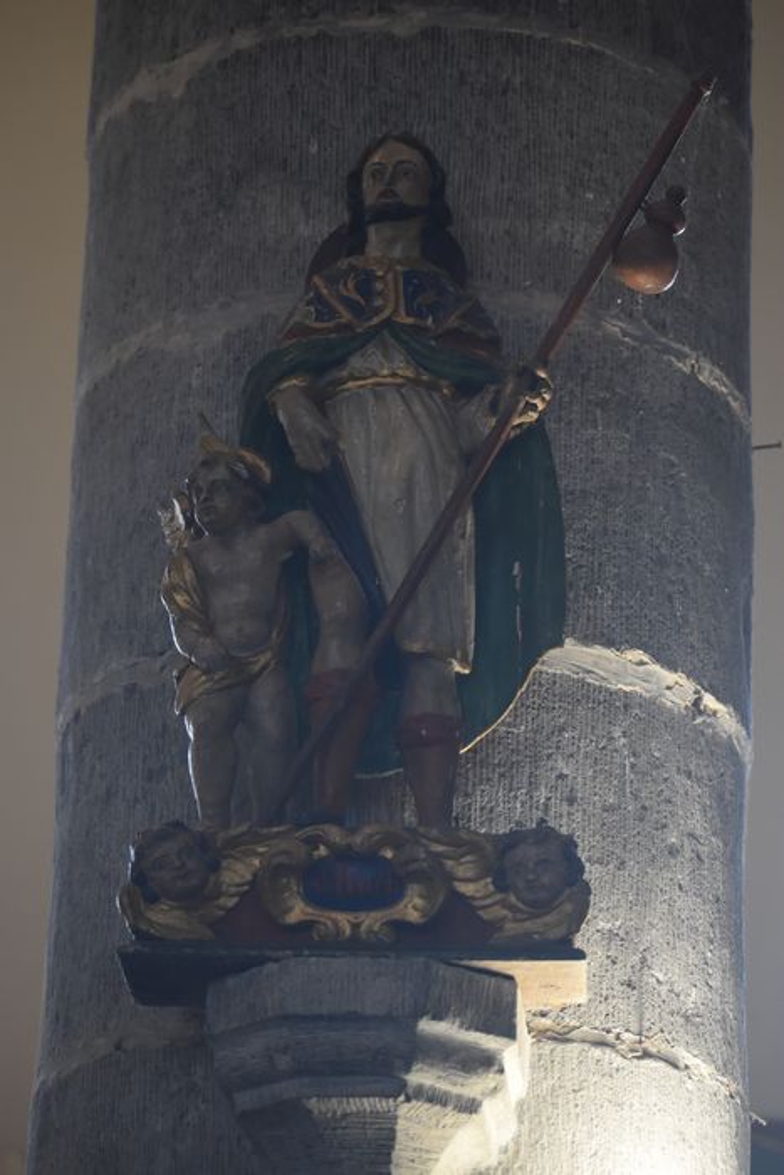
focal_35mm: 135
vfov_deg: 15.2
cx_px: 392
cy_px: 588
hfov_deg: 10.2
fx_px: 4407
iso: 800
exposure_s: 1/60
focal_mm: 90
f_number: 4.8
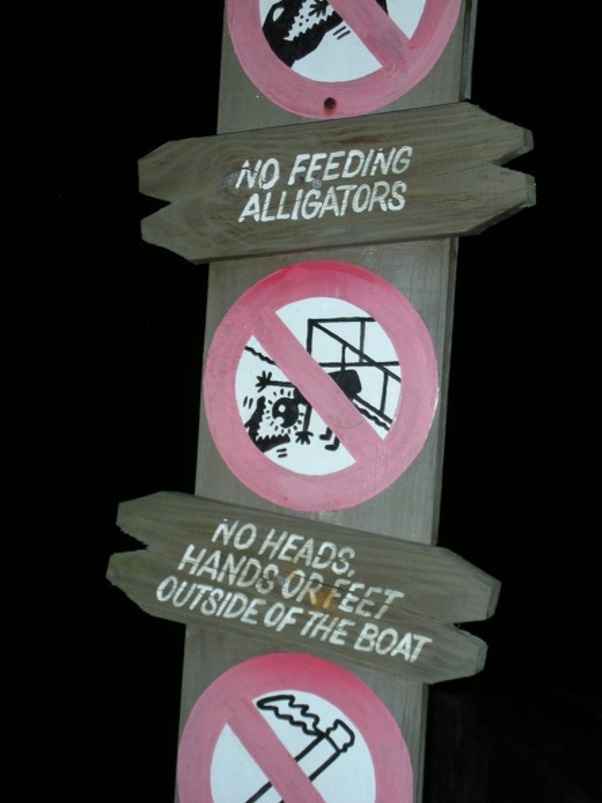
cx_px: 301
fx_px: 1694
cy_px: 402
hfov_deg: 20.2
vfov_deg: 26.7
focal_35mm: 73
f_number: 4.1
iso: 91
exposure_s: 1/120
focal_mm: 12.2
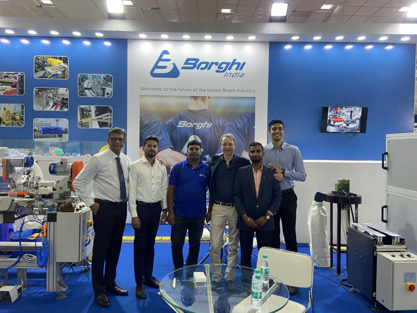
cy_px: 156
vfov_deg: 53.1
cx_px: 208
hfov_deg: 67.3
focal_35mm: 26
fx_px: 313
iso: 80
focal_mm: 4.2
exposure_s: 1/50
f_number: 1.8
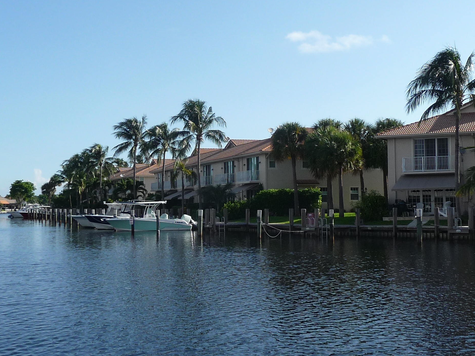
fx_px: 768
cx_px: 226
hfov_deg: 34.3
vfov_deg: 26.1
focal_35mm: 56
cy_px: 170
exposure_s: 1/1000
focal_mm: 5.3
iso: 100
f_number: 3.5
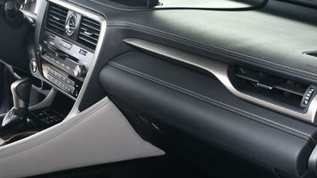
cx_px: 144
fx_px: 597
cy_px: 72
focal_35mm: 71
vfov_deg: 17.0
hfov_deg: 29.7
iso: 100
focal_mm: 26
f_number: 4.5
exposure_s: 1/160
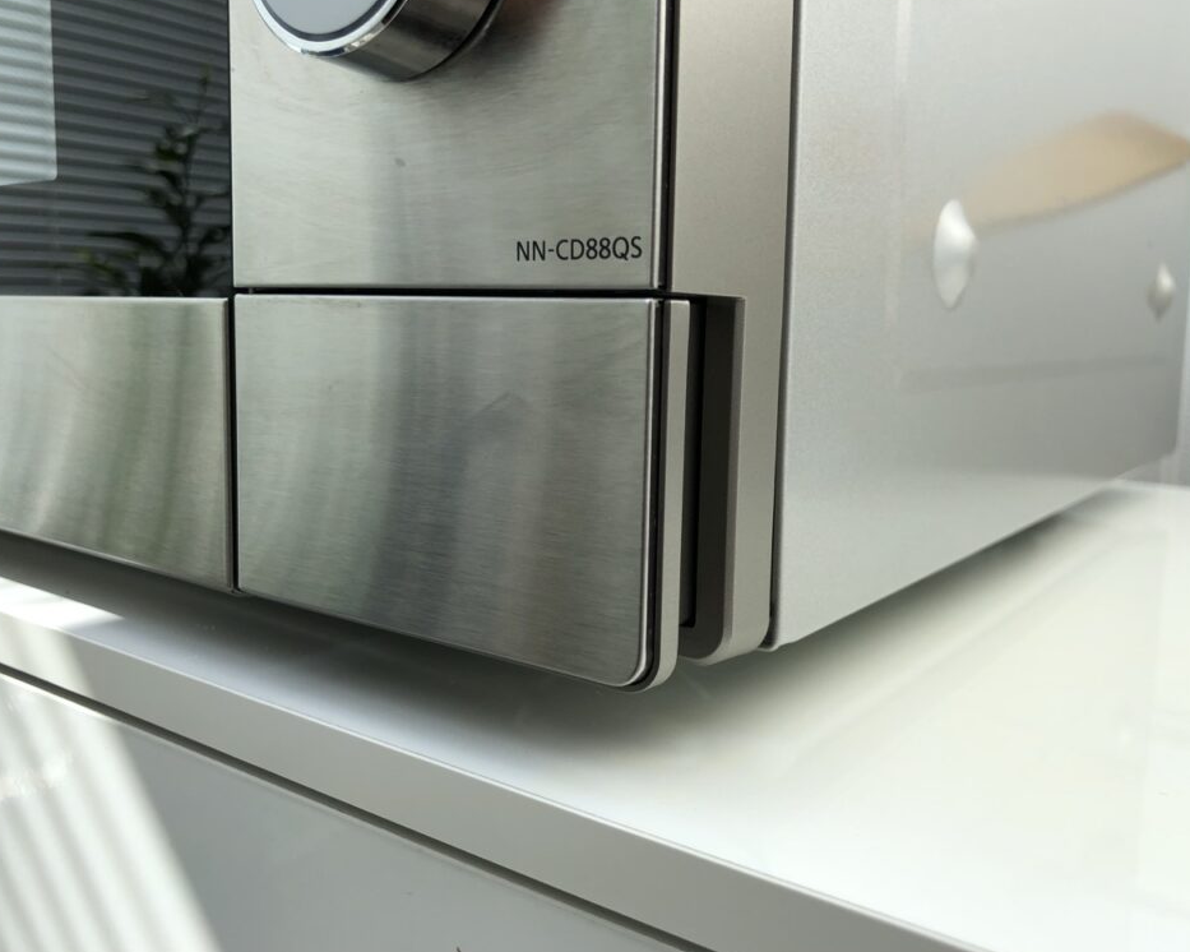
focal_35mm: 30
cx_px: 594
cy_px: 471
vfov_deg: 48.5
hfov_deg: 58.8
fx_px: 1056
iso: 20
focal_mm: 4
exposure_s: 1/571
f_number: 1.8
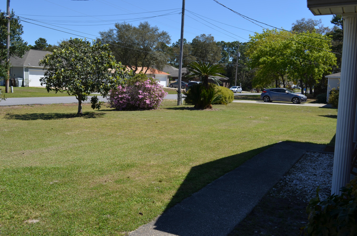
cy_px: 118
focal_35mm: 36
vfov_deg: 36.7
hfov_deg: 53.2
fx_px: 356
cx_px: 178
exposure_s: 1/250
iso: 100
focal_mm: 24
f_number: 8
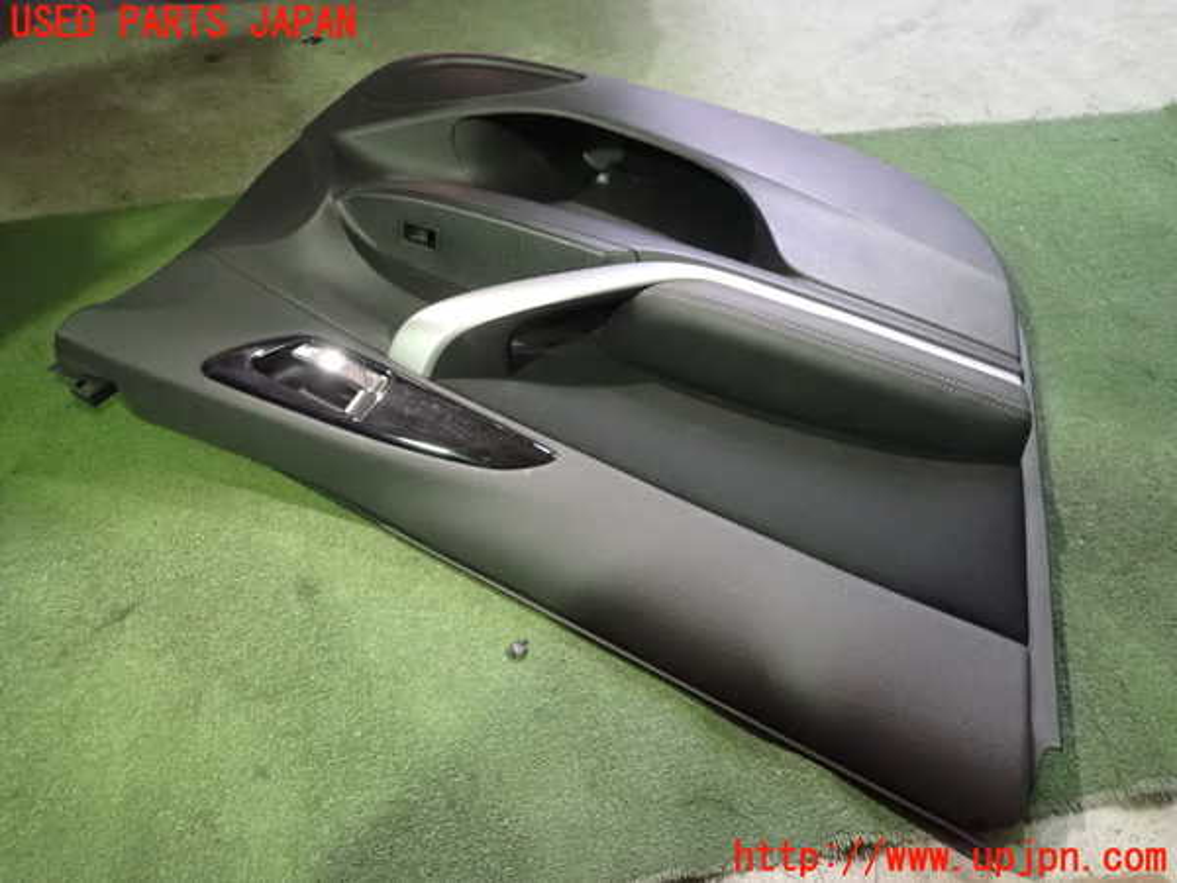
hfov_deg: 69.4
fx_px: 850
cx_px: 588
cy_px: 442
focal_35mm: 25
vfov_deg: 54.9
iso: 1600
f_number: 2
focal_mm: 4.5
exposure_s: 1/60
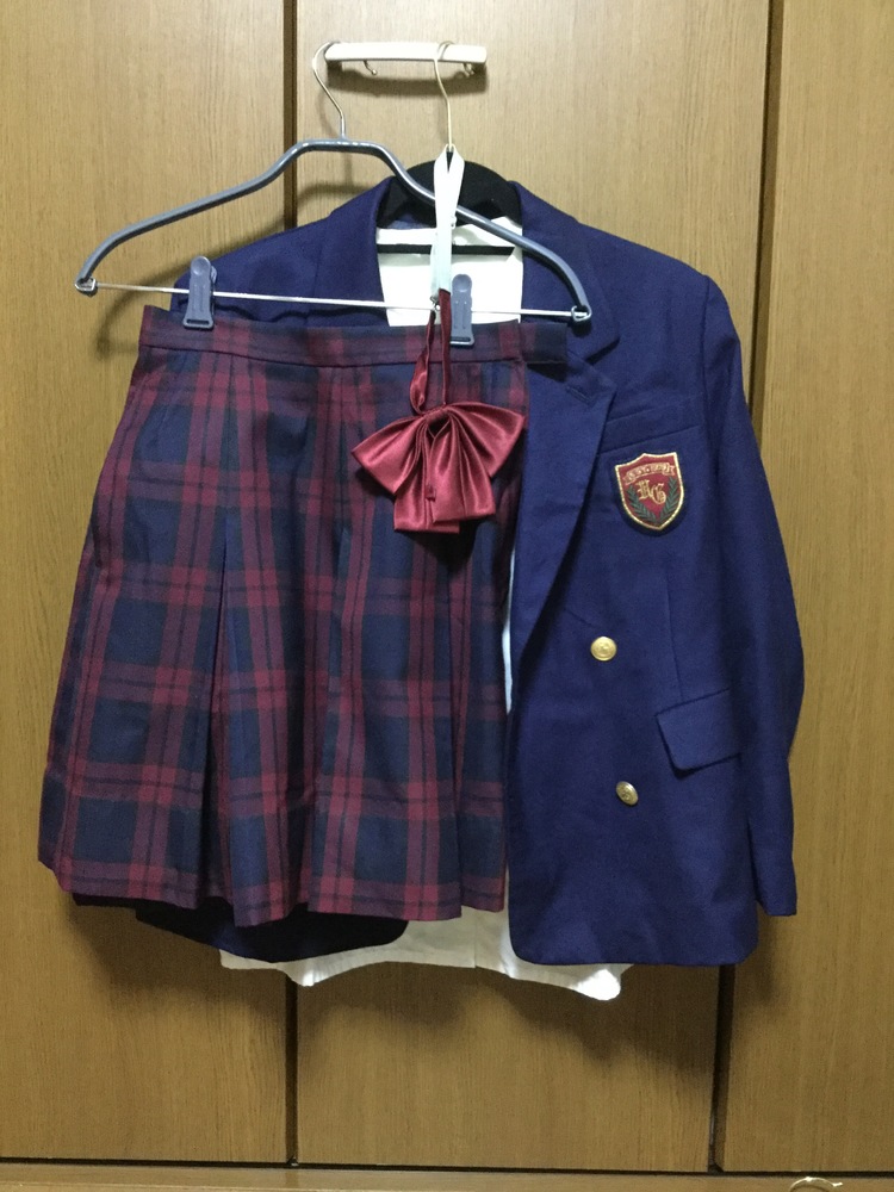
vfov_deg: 58.4
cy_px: 596
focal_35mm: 31
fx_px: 1067
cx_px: 447
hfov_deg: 45.4
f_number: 2.4
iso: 640
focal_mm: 3.3
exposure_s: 1/15
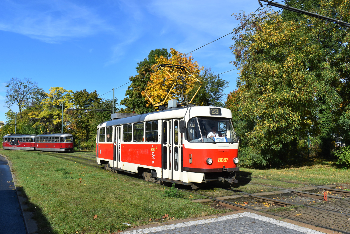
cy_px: 117
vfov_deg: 38.4
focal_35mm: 34
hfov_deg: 55.1
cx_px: 175
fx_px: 335
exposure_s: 1/400
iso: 200
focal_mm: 23
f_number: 10
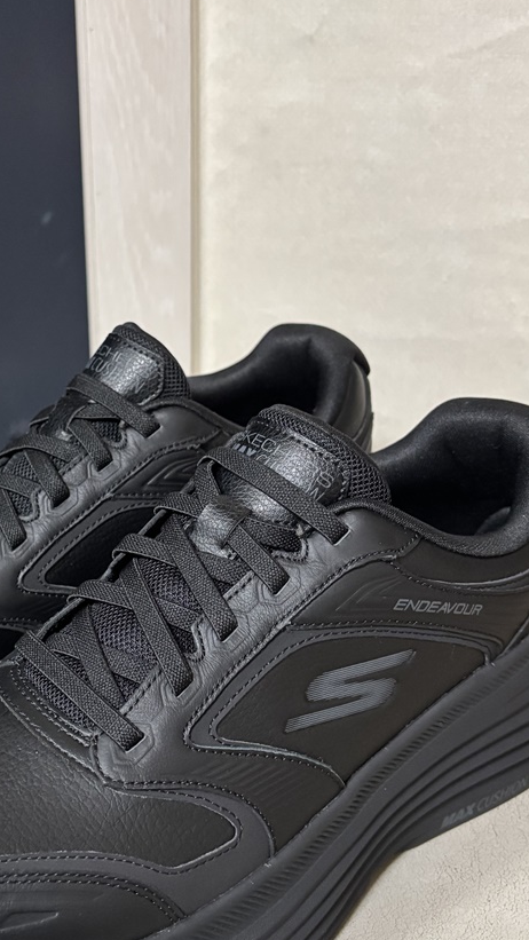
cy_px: 526
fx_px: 1147
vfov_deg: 44.5
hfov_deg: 25.4
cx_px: 89
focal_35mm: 46
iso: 400
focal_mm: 5.96
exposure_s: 1/60
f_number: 1.6
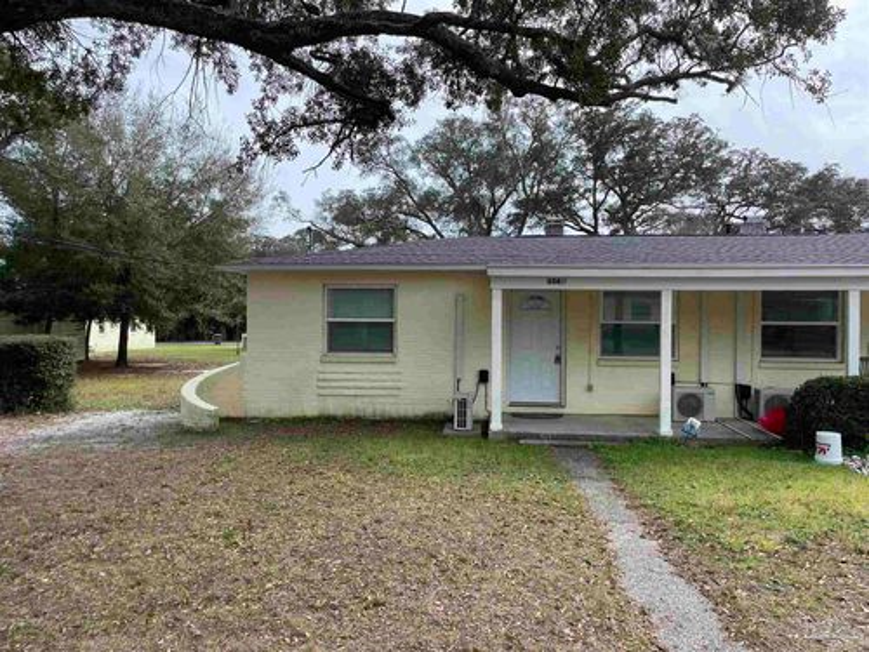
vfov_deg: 53.1
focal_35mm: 26
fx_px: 653
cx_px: 434
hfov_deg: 67.3
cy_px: 326
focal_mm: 4.2
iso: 32
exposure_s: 1/1401
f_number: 1.6
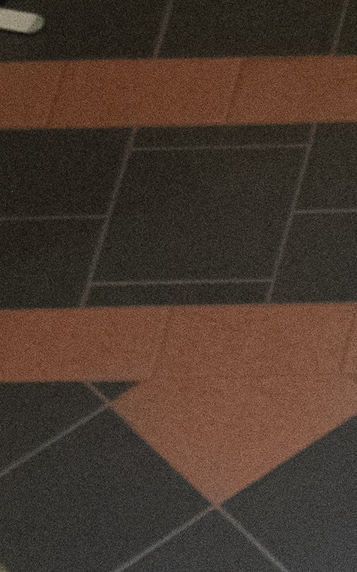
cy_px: 561
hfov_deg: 3.8
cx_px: 1981
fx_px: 4762
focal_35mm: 306
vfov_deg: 6.8
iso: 2500
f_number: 4
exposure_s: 1/200
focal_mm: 27
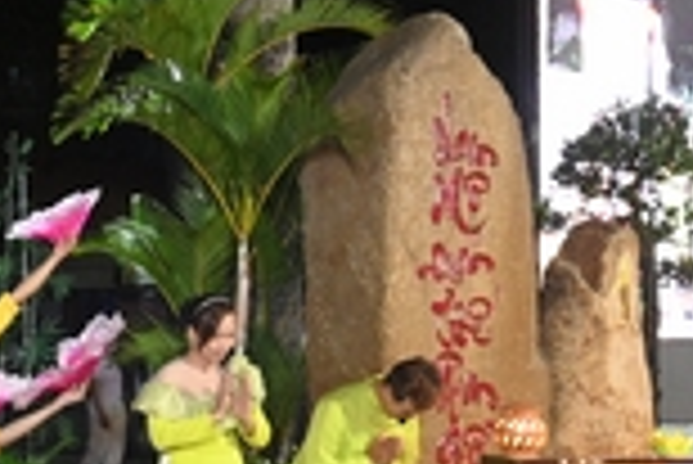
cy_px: 257
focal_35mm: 101
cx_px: -328
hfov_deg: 18.1
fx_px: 1946
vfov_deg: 13.6
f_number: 4
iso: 3200
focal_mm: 24
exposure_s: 1/200
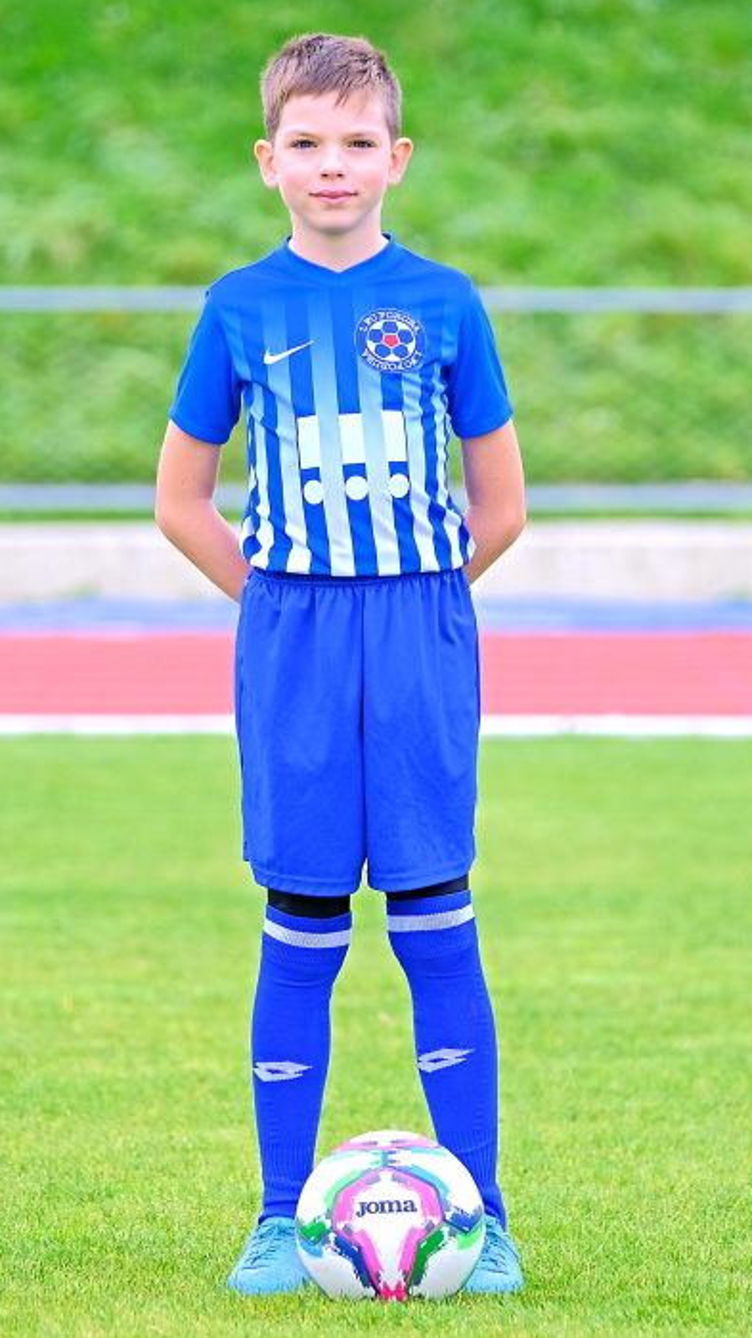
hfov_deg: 6.5
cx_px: 338
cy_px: 669
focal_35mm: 188
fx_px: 6667
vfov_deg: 11.5
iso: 320
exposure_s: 1/250
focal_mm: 119.2
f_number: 2.8
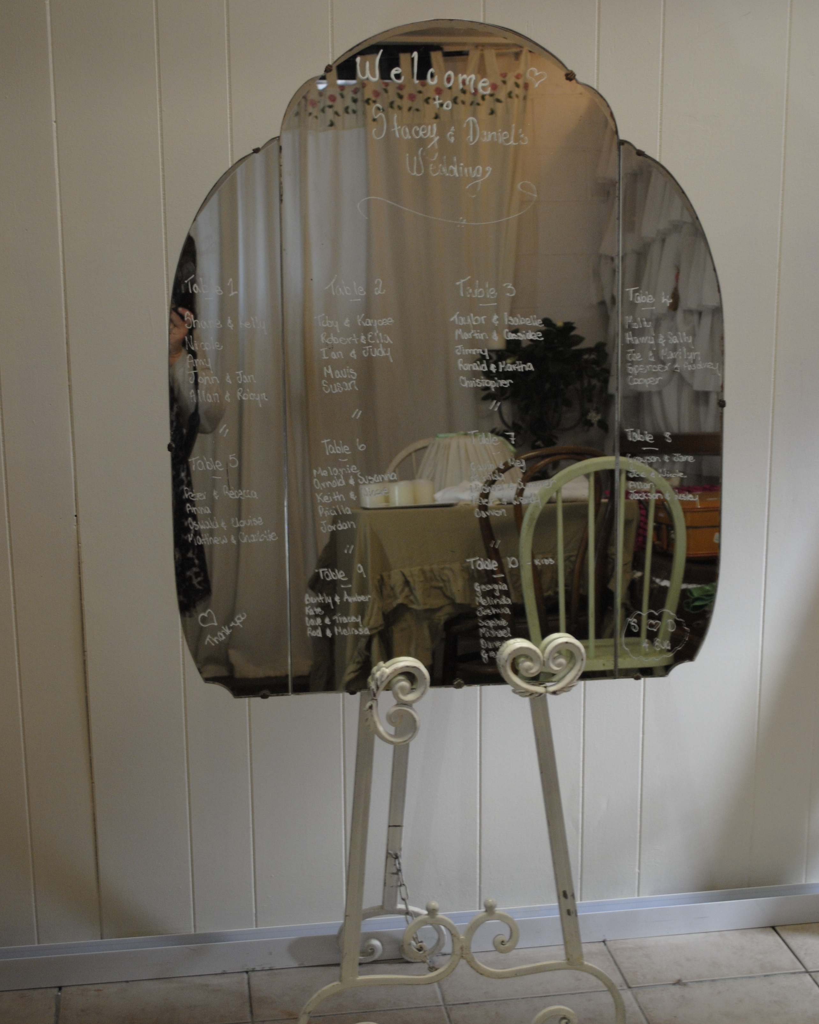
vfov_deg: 36.6
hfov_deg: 29.7
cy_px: 533
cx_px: 408
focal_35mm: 51
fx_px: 1545
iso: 400
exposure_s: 1/40
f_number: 4.5
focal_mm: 30
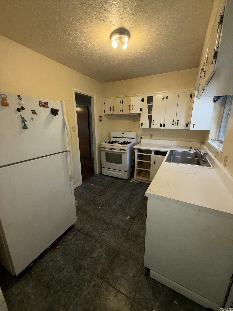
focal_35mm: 14
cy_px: 156
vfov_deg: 102.1
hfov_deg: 85.7
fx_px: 126
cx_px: 116
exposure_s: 1/120
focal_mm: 2.22
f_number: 2.2
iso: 80
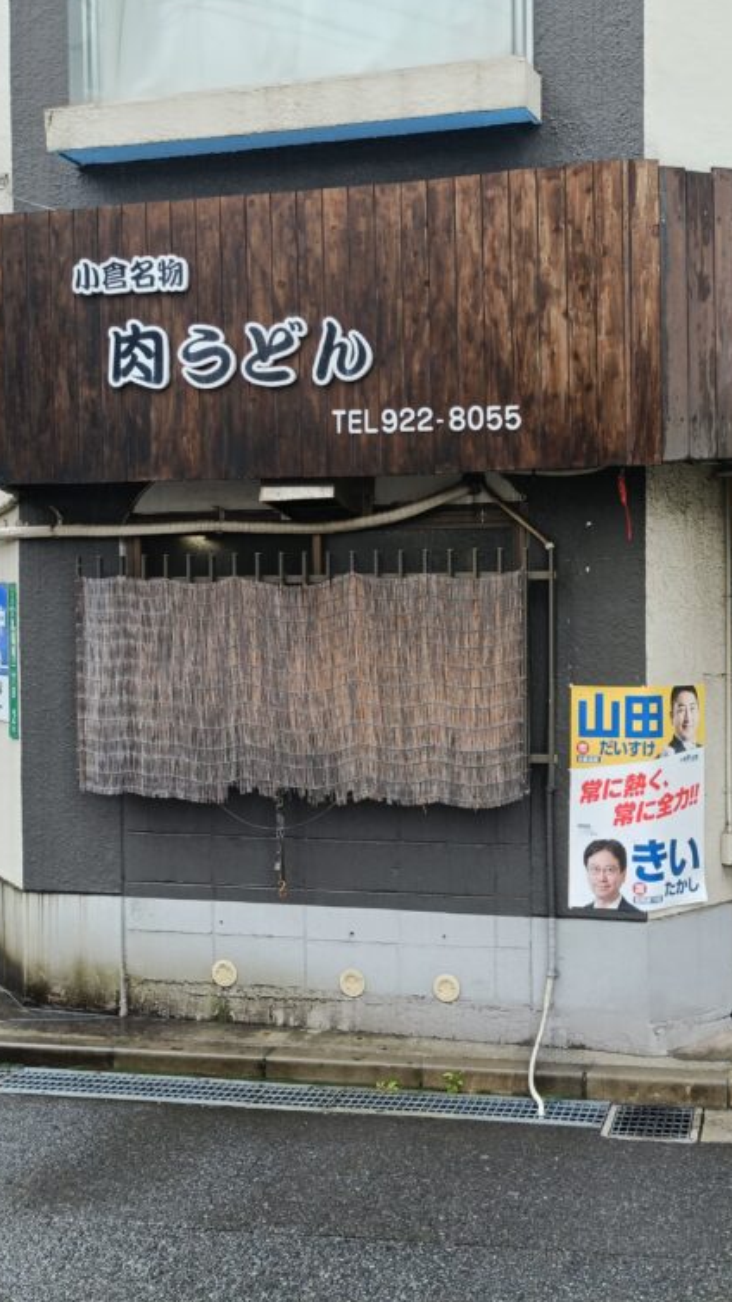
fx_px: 1277
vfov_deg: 54.0
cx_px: 611
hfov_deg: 31.0
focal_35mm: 37
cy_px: 644
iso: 125
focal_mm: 4.7
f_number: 1.7
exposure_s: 1/120
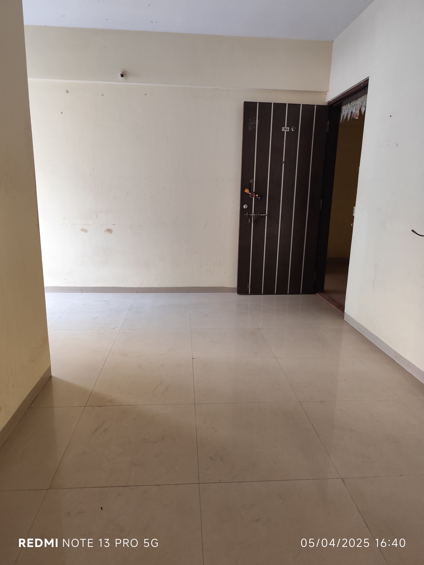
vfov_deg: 73.9
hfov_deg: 58.9
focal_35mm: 23
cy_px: 282
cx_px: 212
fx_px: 376
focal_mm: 6.19
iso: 640
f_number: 1.65
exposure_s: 1/50
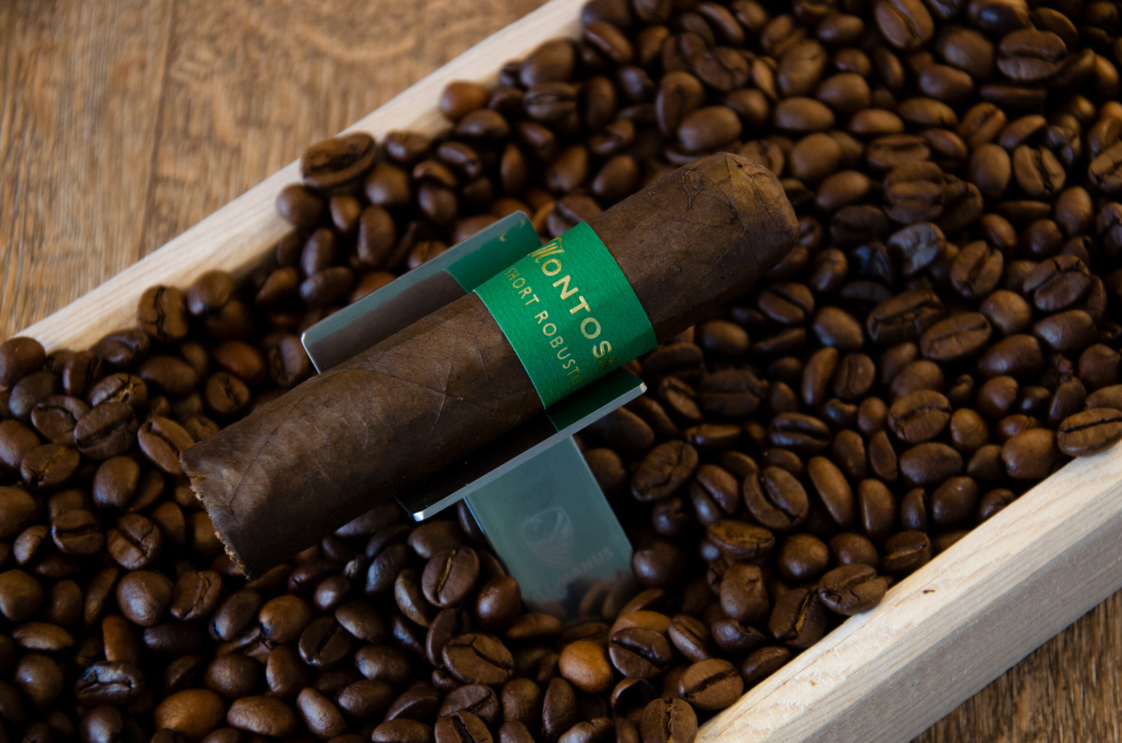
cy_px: 372
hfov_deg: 17.1
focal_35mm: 120
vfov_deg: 11.4
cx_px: 561
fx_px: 3733
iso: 800
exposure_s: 1/30
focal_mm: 80
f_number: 5.3
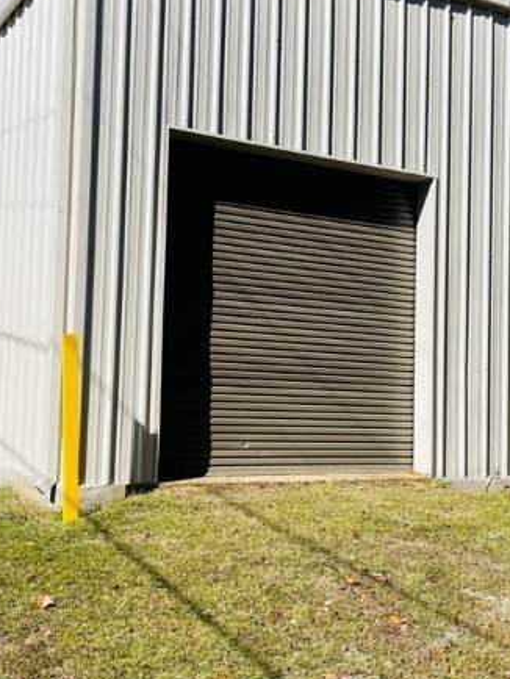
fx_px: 903
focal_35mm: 46
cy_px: 325
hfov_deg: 31.5
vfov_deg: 41.2
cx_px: 225
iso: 32
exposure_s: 1/5291
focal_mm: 4.2
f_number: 1.6
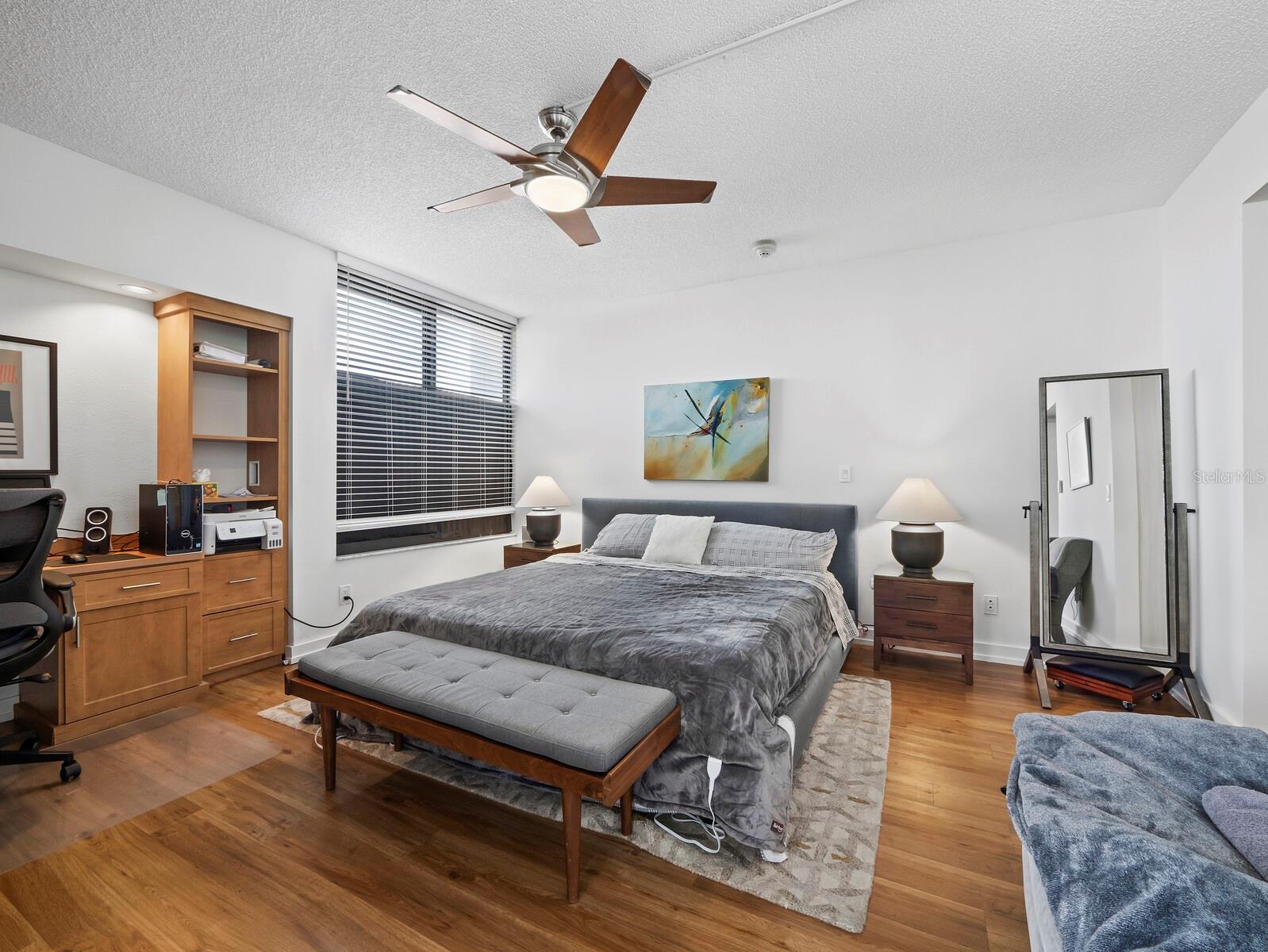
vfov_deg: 85.7
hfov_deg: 102.0
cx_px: 634
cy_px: 476
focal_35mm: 14
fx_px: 513
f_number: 11
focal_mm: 7
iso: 320
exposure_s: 1/1.25
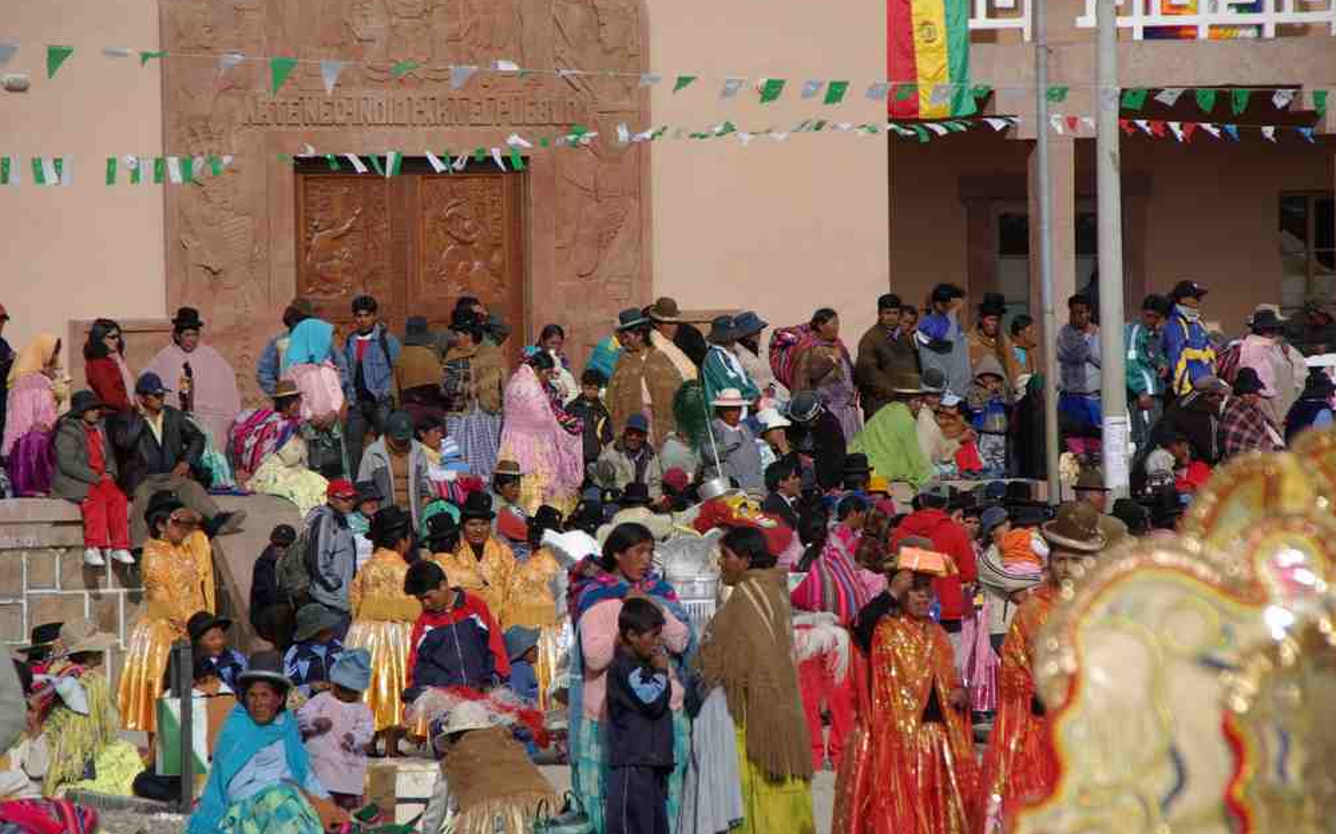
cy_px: 406
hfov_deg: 8.8
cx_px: 669
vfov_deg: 5.5
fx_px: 8646
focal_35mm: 238
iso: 100
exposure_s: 1/250
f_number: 8
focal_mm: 155
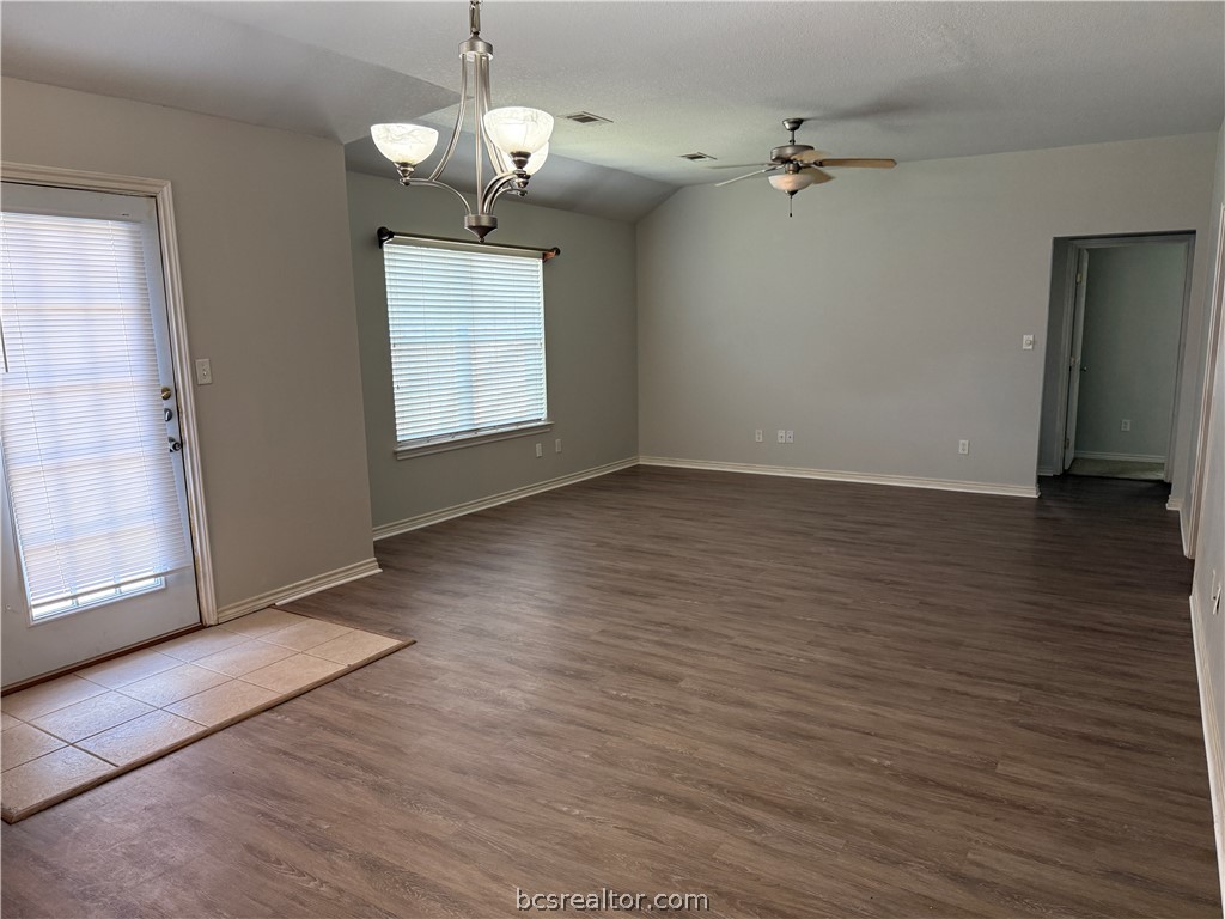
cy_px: 460
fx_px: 849
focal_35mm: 24
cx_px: 612
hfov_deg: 71.6
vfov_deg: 56.8
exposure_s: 1/120
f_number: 1.78
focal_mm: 6.76
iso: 250
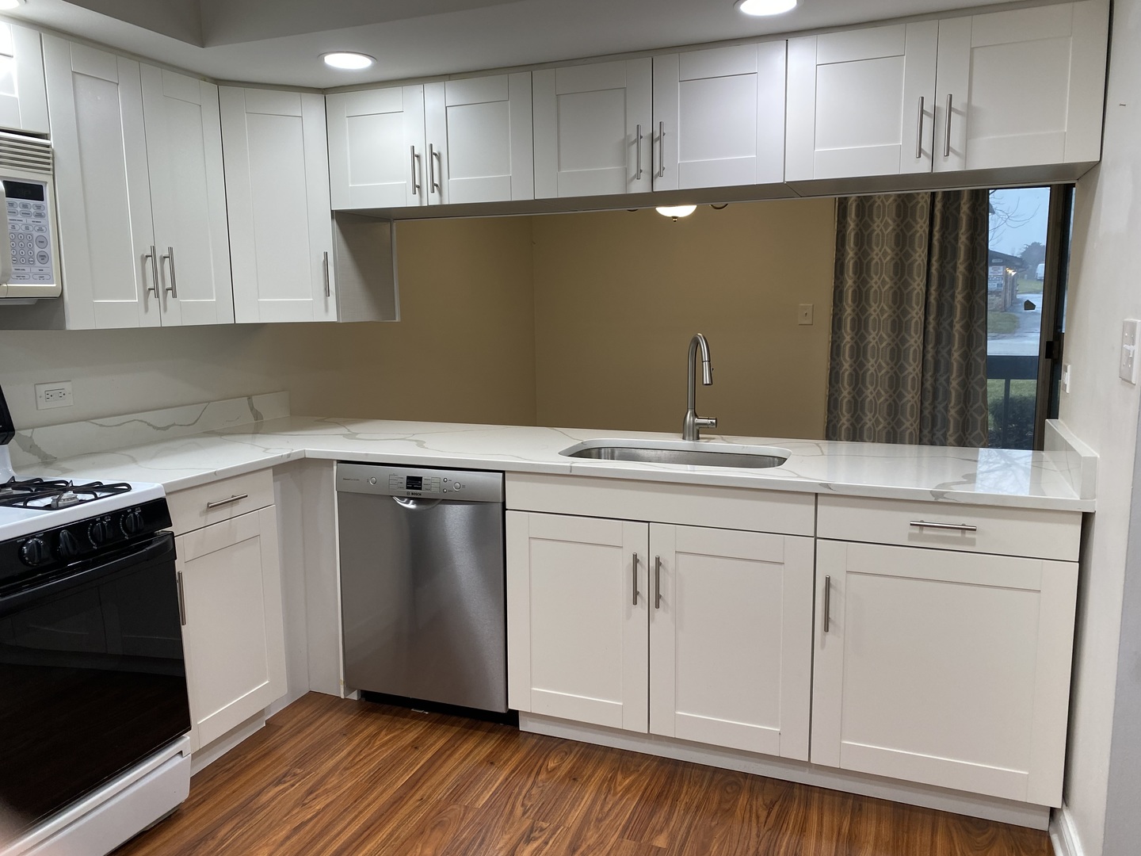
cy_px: 428
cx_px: 570
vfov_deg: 53.1
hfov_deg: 67.3
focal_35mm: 26
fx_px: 857
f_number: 1.8
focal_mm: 4.25
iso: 80
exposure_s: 1/120
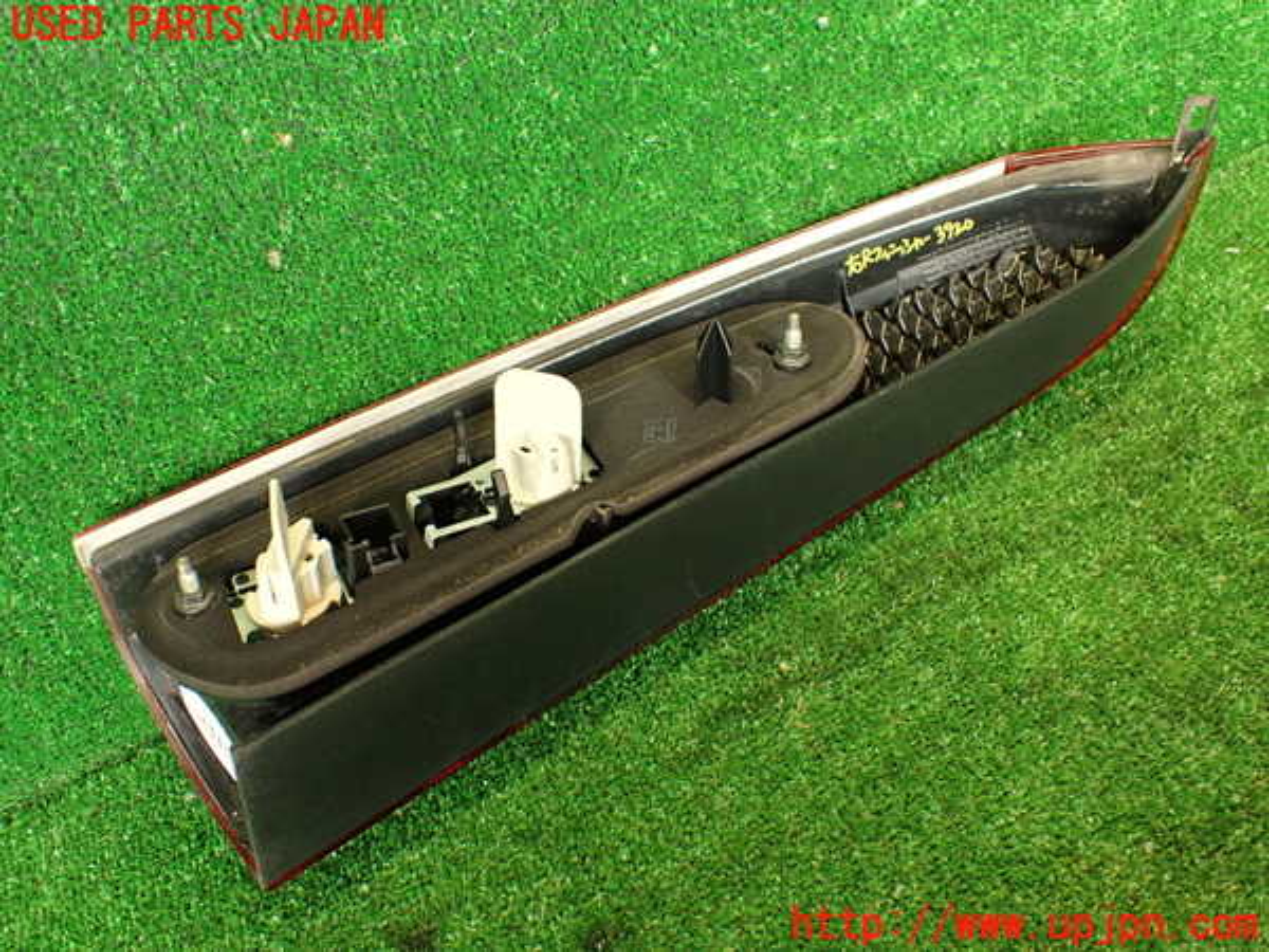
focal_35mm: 32
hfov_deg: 56.8
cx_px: 634
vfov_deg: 44.2
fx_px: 1173
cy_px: 476
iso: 320
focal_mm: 5.79
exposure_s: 1/30
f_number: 2.4
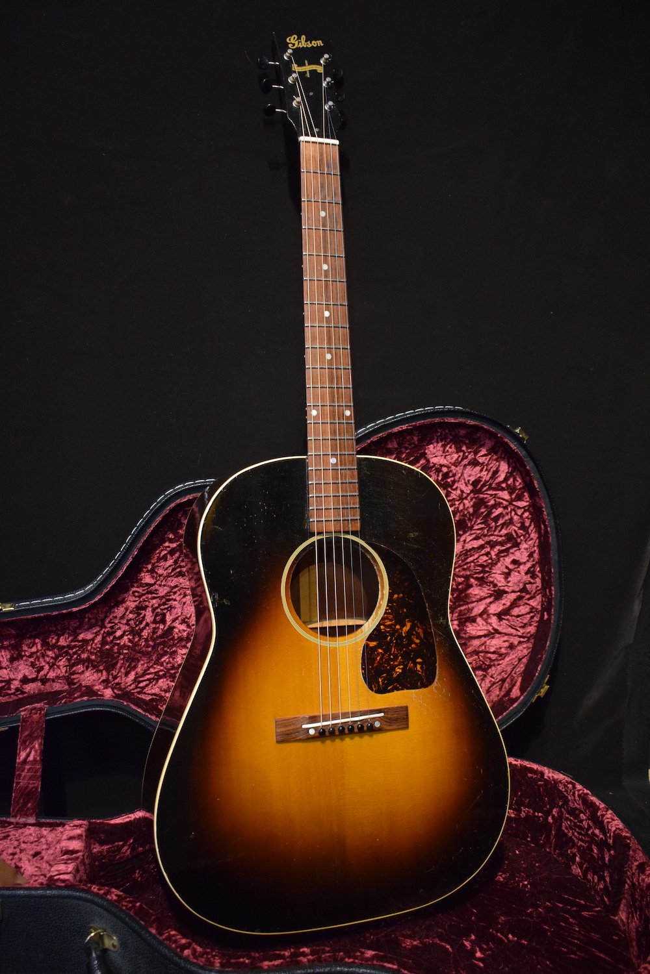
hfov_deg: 40.0
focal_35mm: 33
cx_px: 325
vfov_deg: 57.2
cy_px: 487
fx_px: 894
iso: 2800
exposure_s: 1/30
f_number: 3.8
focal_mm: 22
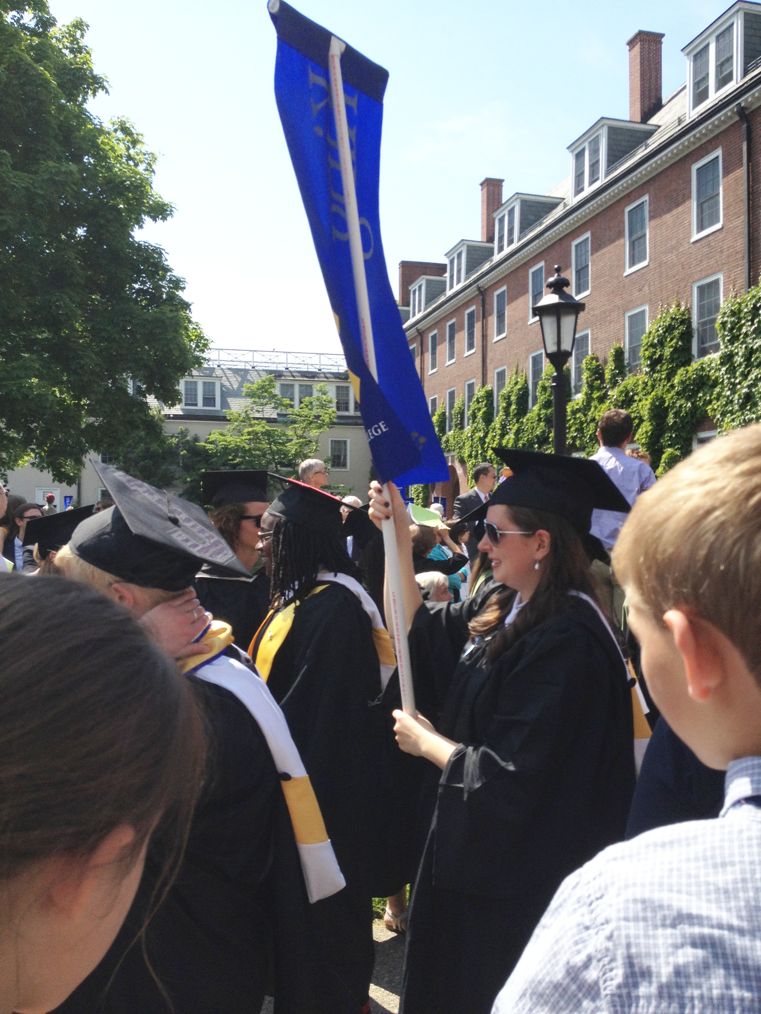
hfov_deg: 40.7
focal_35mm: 35
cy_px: 507
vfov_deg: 52.6
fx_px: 1026
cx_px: 380
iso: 64
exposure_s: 1/1381
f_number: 2.4
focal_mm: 4.28
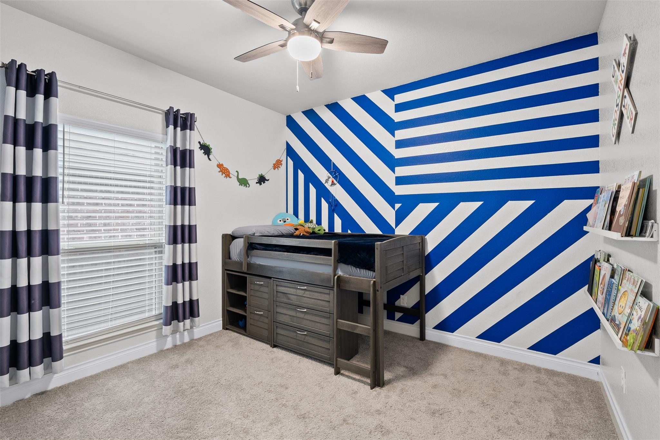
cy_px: 220
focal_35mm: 16
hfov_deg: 96.7
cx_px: 330
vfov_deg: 73.7
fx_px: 293
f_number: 9
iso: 400
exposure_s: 2.5
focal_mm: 16
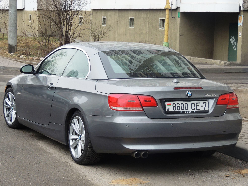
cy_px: 93
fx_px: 609
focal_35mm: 85
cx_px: 124
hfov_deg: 23.0
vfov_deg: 17.4
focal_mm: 15.1
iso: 125
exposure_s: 1/100
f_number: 4
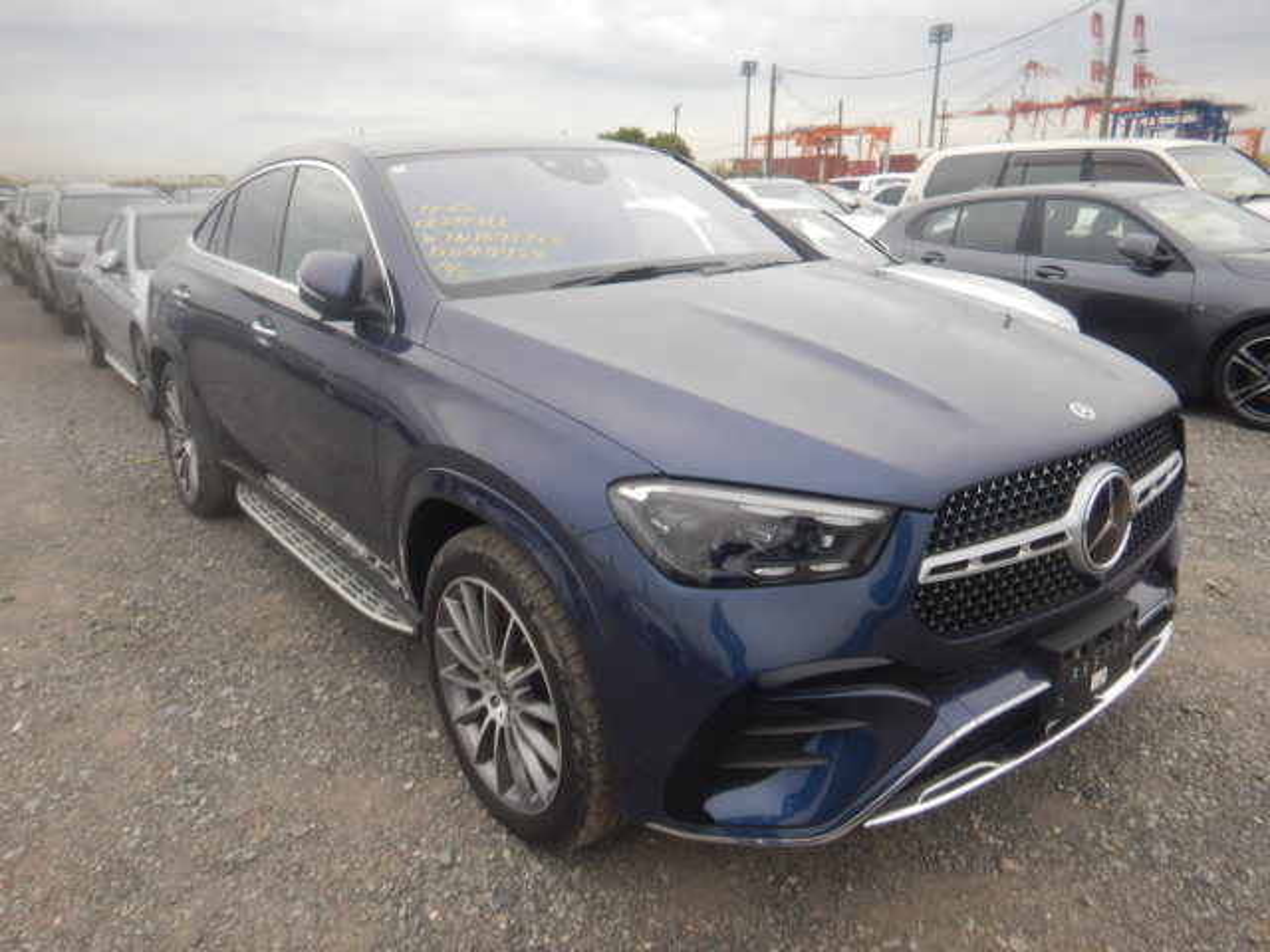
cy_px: 476
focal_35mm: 24
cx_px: 635
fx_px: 881
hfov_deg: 71.6
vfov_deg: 56.8
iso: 125
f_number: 2.8
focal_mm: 4.3
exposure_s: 1/125
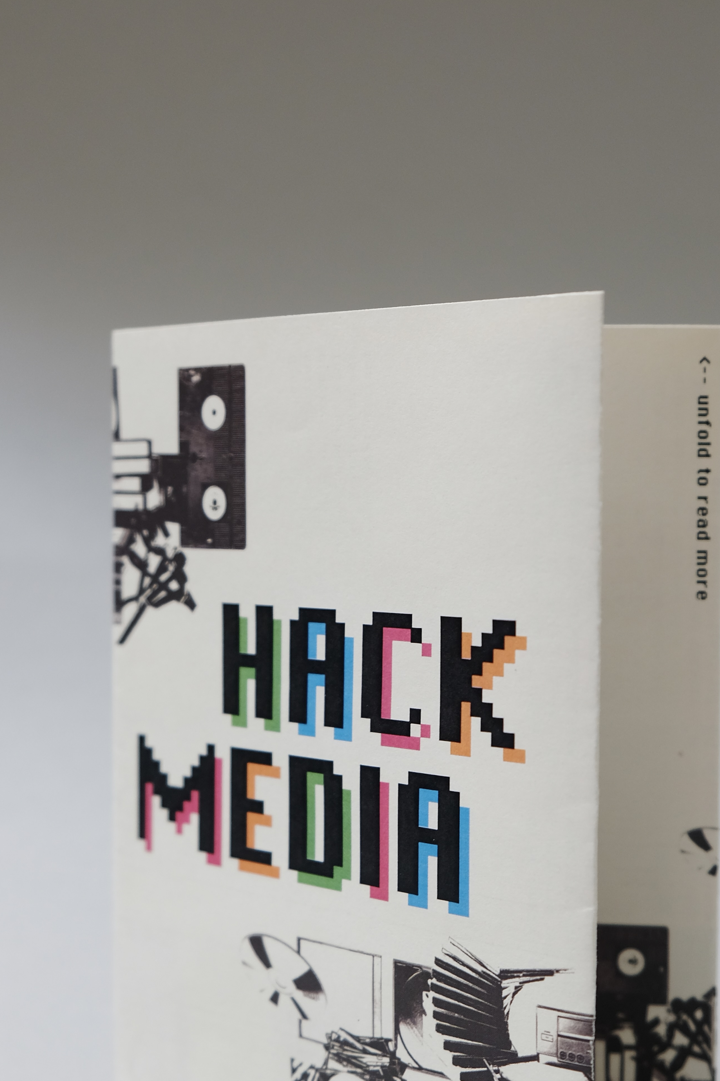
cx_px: 435
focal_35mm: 55
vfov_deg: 35.9
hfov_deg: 24.6
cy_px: 729
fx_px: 1650
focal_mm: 25.4
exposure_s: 1/60
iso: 500
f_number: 4
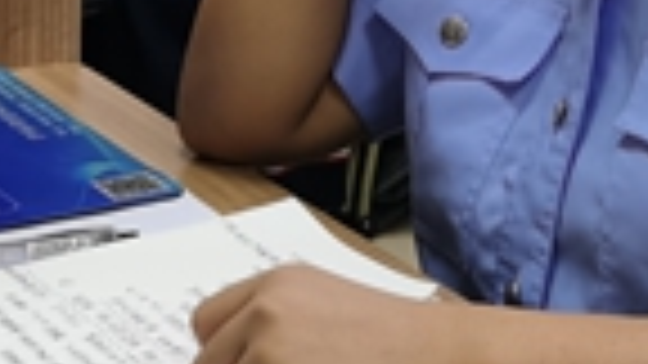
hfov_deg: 16.3
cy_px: -422
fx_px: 2251
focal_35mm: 131
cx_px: 495
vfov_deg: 8.6
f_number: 1.8
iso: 200
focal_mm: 5.58
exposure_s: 1/100
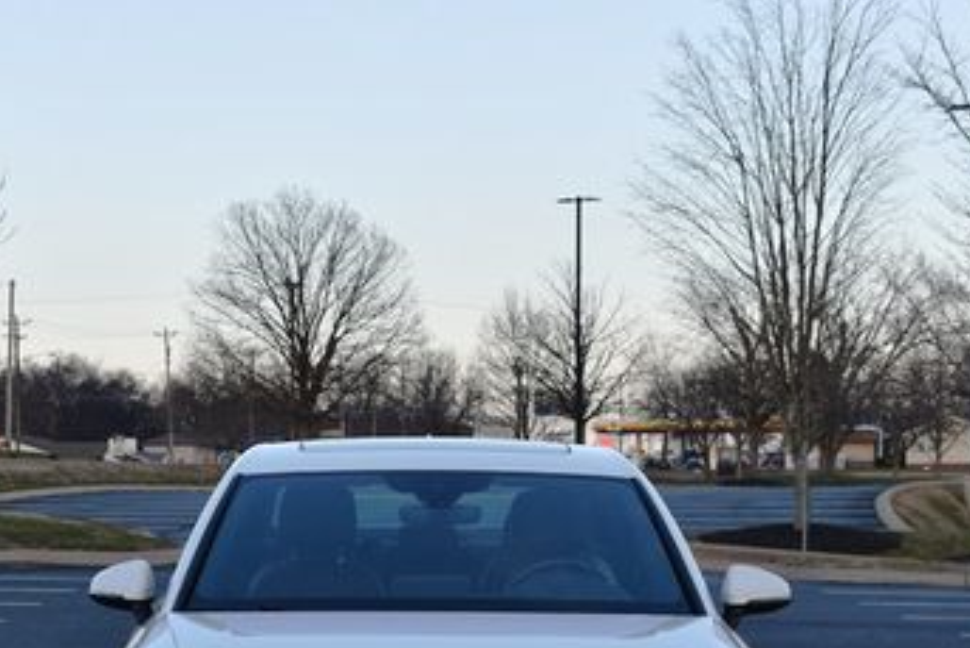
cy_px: 598
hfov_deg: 18.3
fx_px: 3019
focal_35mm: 112
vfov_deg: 12.1
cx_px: 467
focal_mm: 40
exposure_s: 1/250
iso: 200
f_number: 7.1
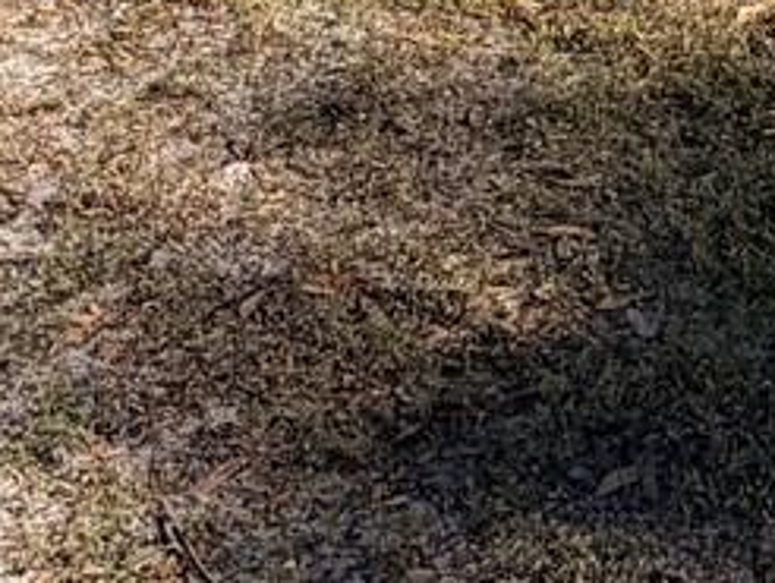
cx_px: 693
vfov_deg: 13.1
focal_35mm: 91
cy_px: -725
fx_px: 2039
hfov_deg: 21.1
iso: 20
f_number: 2.2
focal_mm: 2.22
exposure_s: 1/830
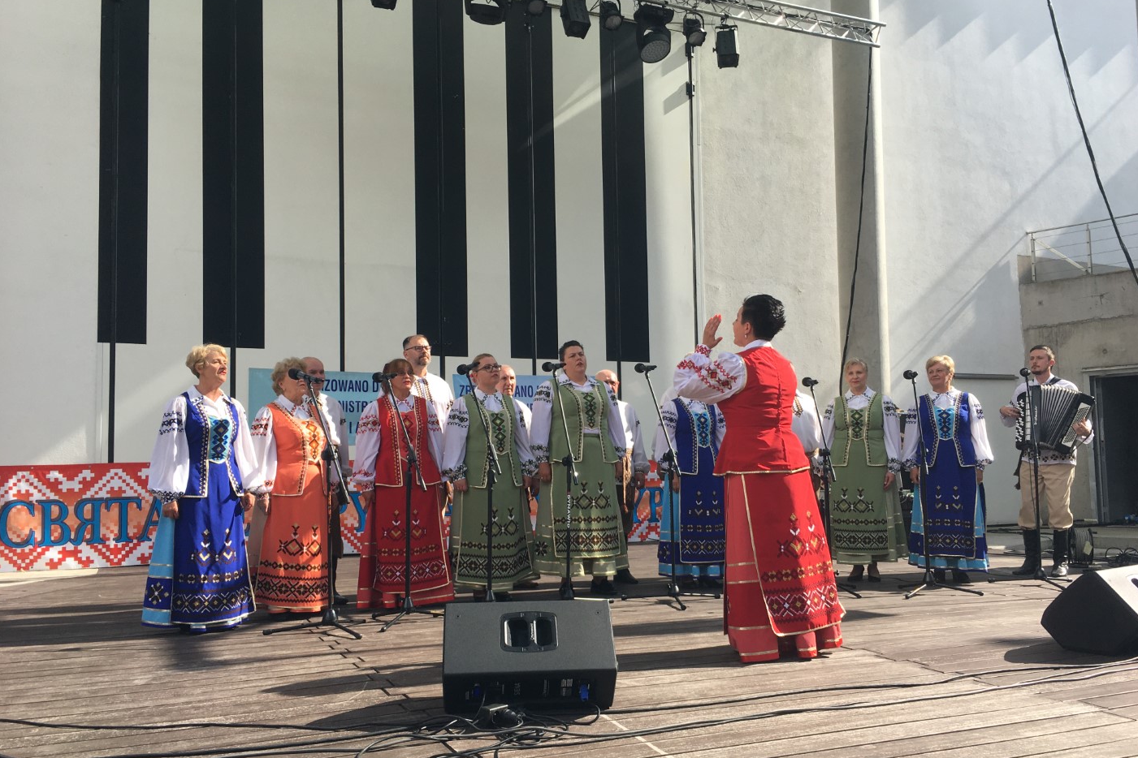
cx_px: 582
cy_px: 405
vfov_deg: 42.3
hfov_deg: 60.3
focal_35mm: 31
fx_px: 980
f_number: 2.2
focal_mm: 4.15
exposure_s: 1/884
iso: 25
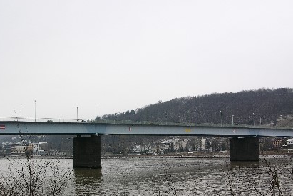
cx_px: 144
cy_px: 140
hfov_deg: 38.2
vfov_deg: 25.8
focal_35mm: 52
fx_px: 423
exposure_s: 1/56.1
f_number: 5
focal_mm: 8.9
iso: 50
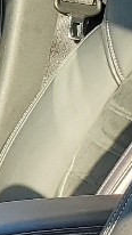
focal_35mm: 220
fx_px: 1368
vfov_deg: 9.7
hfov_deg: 5.2
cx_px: -277
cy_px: 240
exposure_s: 1/556
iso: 50
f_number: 1.5
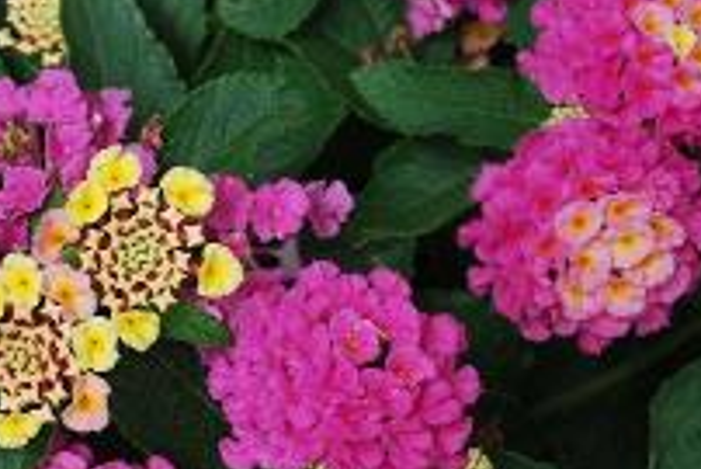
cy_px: 389
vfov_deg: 11.5
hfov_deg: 16.9
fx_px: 2319
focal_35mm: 119
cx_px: 35
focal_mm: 40
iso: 100
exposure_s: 1/60
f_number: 8
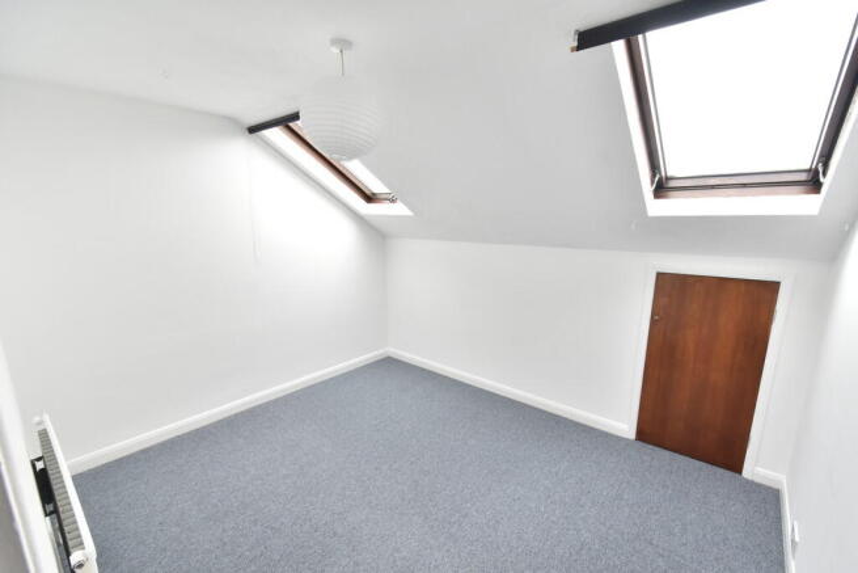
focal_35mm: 15
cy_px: 286
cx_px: 429
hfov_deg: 100.4
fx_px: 358
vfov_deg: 77.4
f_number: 5
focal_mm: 10
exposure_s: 1/125
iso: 500
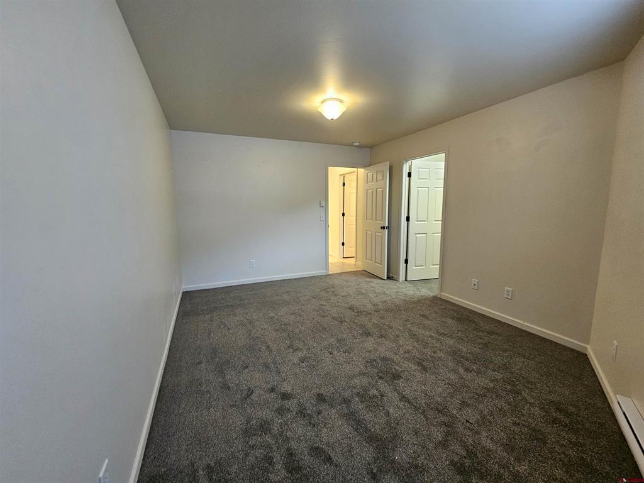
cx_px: 322
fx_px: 242
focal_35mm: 13
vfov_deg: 89.9
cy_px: 242
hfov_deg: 106.2
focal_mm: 2.2
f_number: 2.2
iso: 320
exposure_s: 1/40
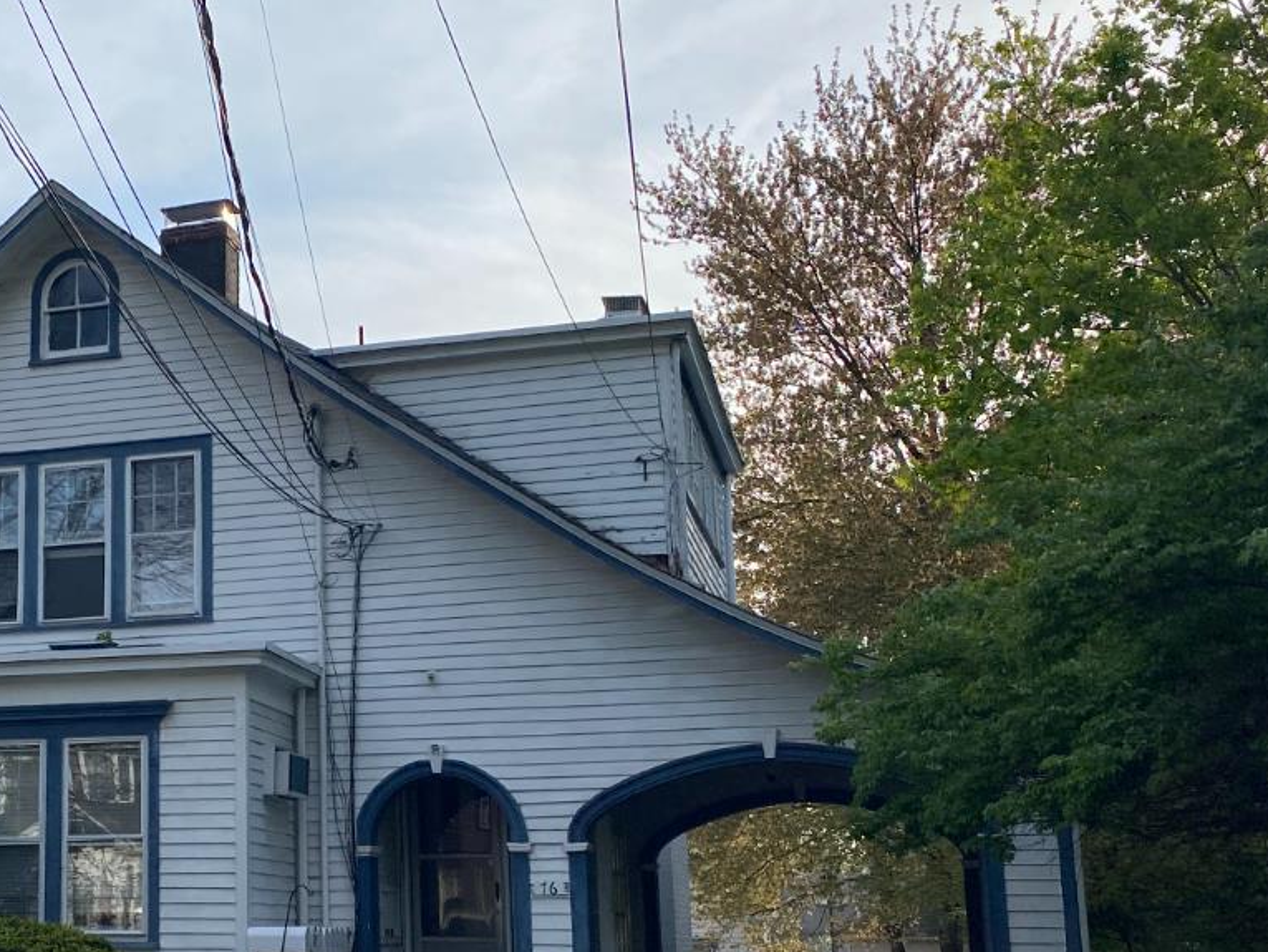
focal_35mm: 51
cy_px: 601
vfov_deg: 28.5
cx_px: 176
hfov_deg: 35.7
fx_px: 1868
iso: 32
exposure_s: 1/3846
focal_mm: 4.25
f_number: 1.8
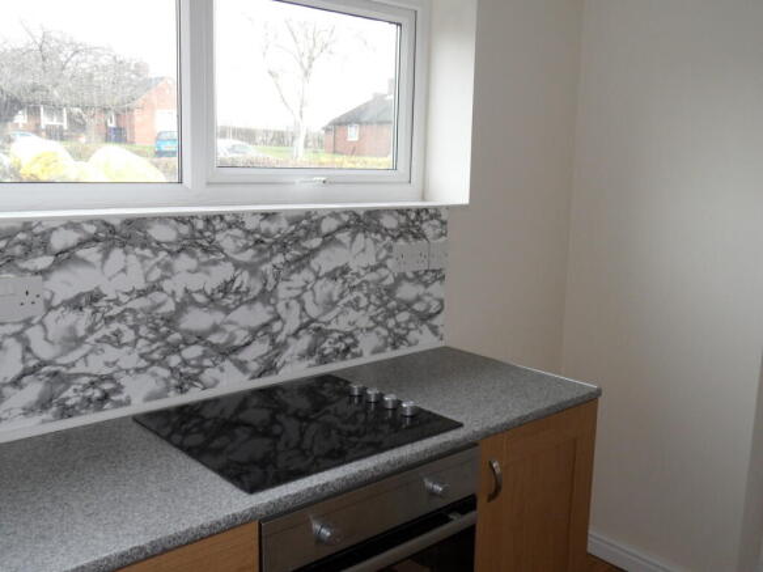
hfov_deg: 56.8
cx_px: 382
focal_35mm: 32
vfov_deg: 44.1
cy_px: 286
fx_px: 705
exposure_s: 1/45
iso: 100
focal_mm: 5.3
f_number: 3.4
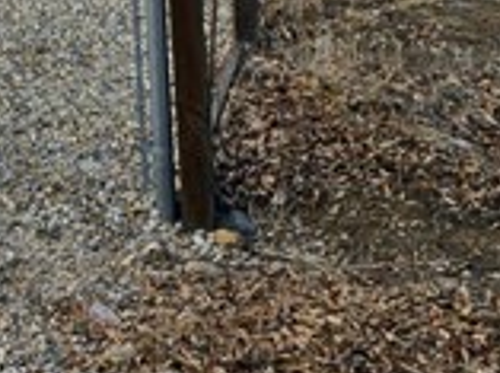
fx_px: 1355
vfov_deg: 13.8
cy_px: -319
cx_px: -182
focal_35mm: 94
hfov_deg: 19.1
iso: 10
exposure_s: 1/779
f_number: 1.7
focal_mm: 6.3
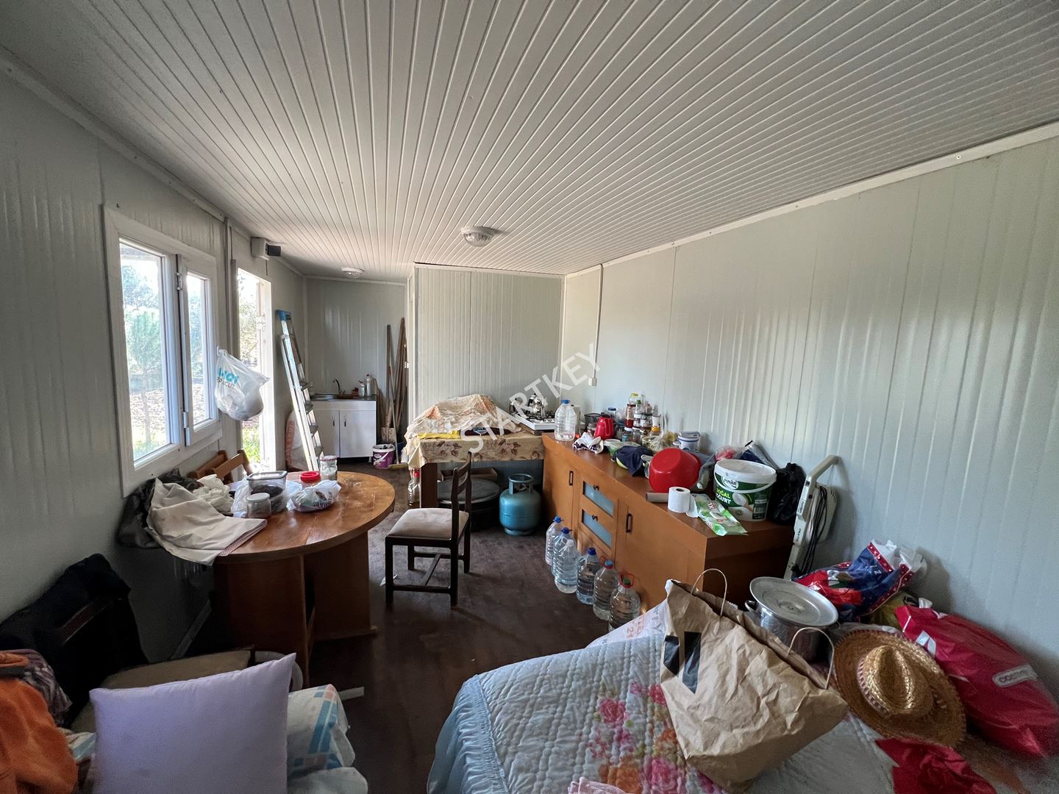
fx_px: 398
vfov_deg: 89.9
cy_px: 397
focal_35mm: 13
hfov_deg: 106.2
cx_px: 530
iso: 200
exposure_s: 1/99
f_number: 1.8
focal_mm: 1.57
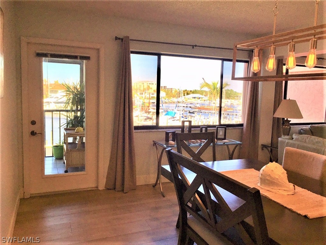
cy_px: 122
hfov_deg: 61.7
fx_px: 273
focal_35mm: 29
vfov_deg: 48.2
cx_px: 163
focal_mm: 4.15
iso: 32
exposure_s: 1/384
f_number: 2.2
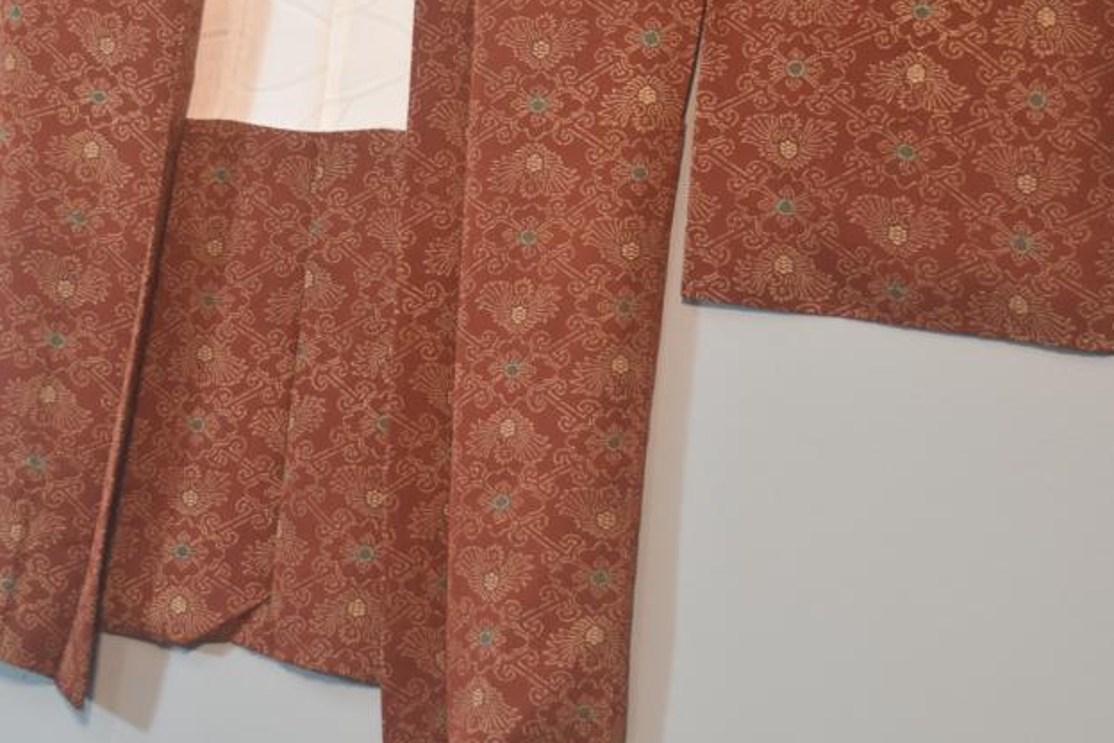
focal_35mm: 99
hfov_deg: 20.6
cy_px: 178
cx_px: 393
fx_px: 3063
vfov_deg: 13.8
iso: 560
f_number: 4.2
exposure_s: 1/60
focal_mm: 38
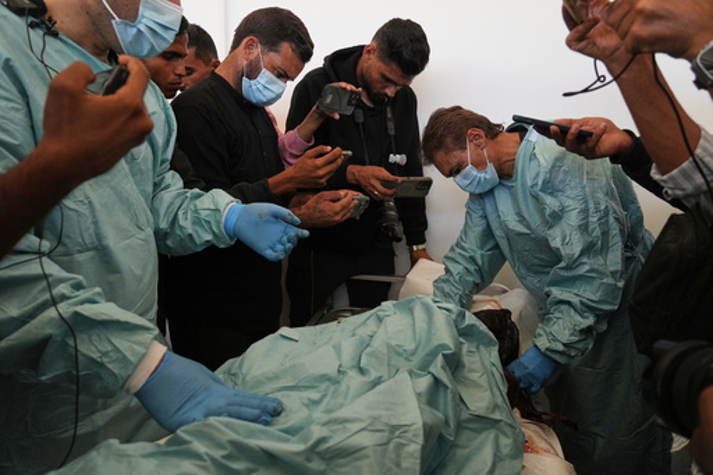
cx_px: 356
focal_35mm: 24
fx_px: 475
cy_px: 238
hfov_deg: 73.8
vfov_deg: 53.1
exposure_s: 1/640
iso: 2000
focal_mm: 24
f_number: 4
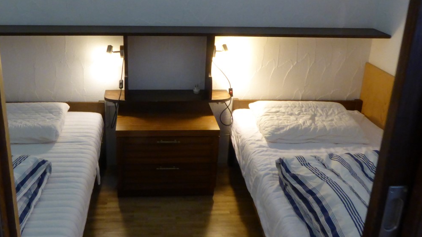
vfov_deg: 31.1
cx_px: 175
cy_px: 100
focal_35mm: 38
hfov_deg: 52.5
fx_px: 425
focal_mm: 4.3
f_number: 7.1
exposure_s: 1/4
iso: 400
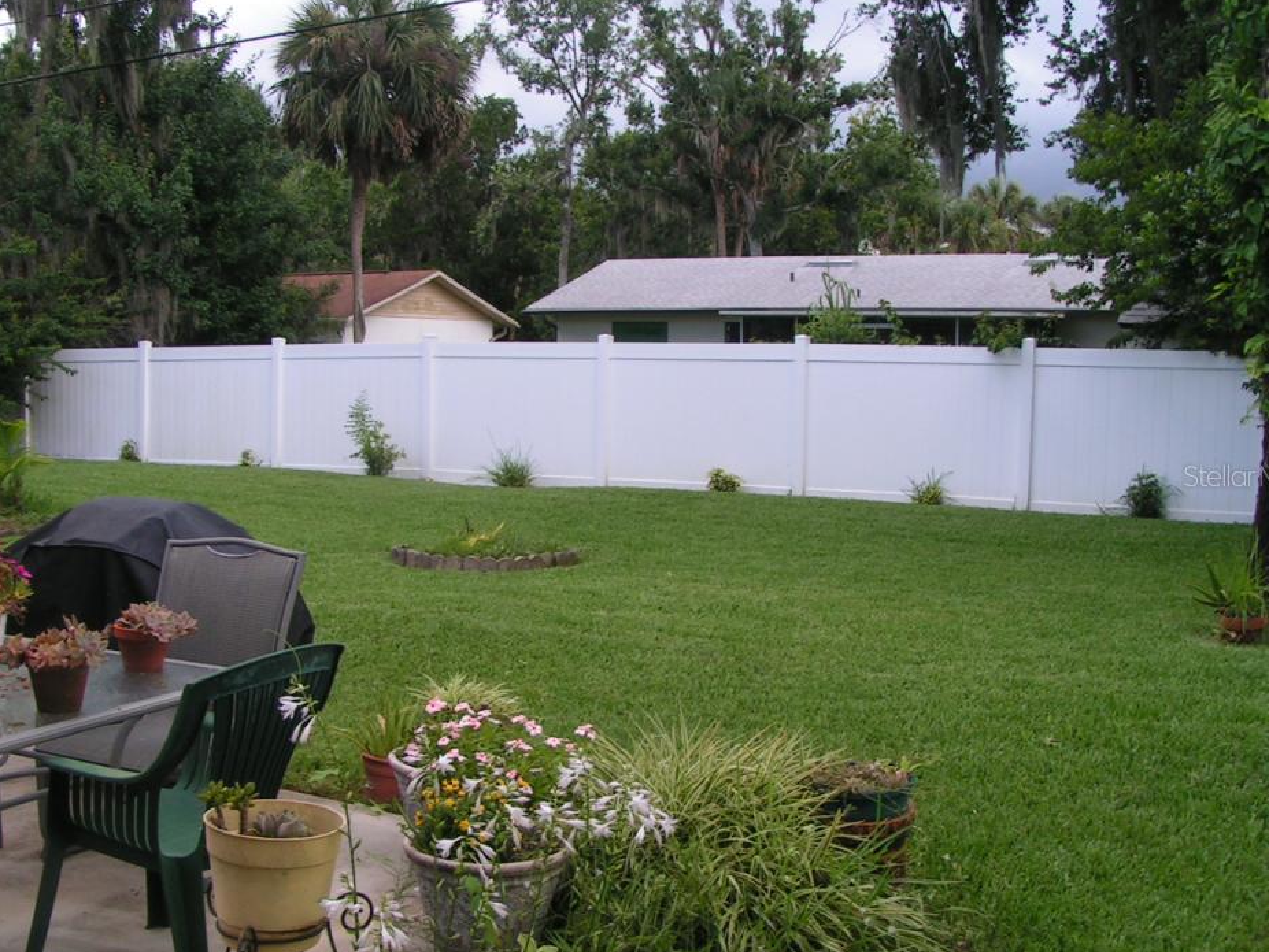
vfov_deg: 34.4
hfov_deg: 44.8
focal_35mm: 42
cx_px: 611
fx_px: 1540
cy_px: 475
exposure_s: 1/80
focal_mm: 5.8
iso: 50
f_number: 5.6
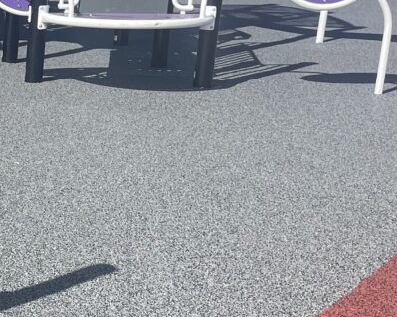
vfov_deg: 16.3
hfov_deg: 17.2
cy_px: 239
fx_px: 1104
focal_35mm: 94
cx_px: -286
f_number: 1.6
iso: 32
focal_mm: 5.1
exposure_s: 1/2336
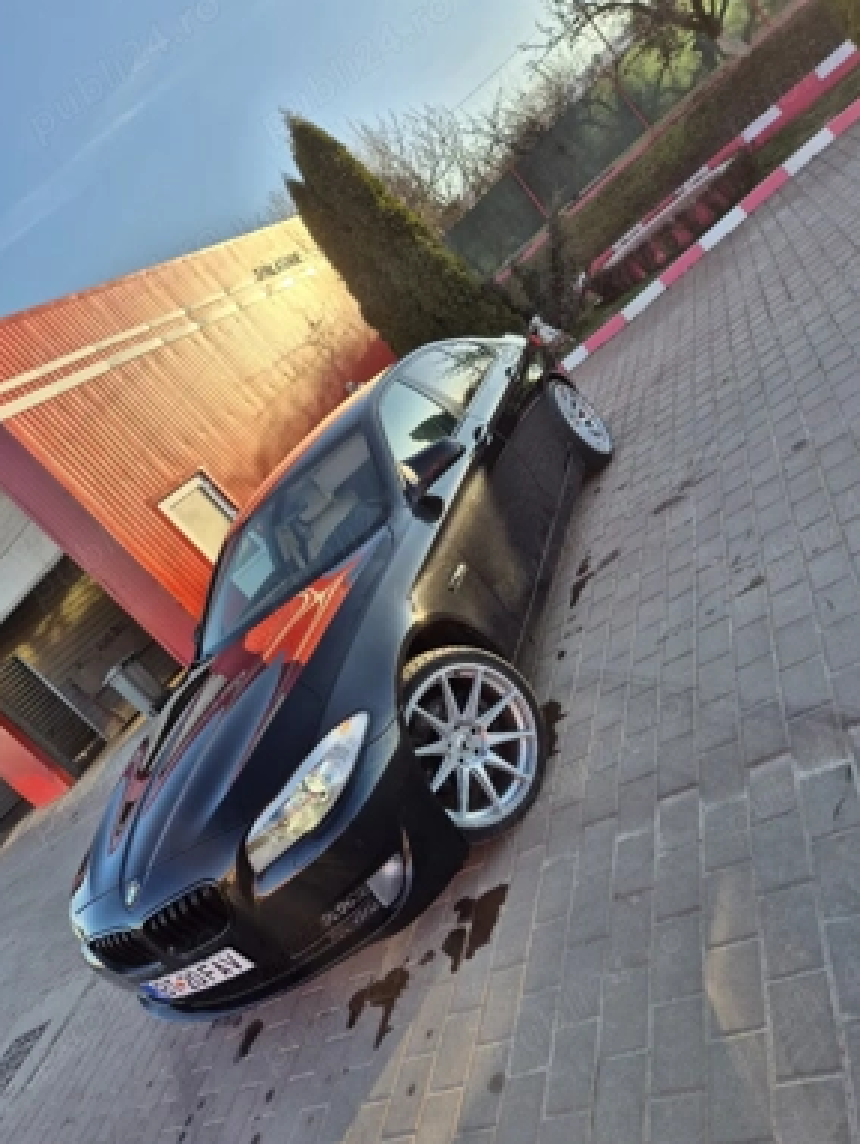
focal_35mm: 24
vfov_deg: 71.5
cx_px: 415
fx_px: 794
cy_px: 568
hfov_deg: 56.9
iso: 25
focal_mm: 5.4
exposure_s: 1/1111
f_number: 1.8
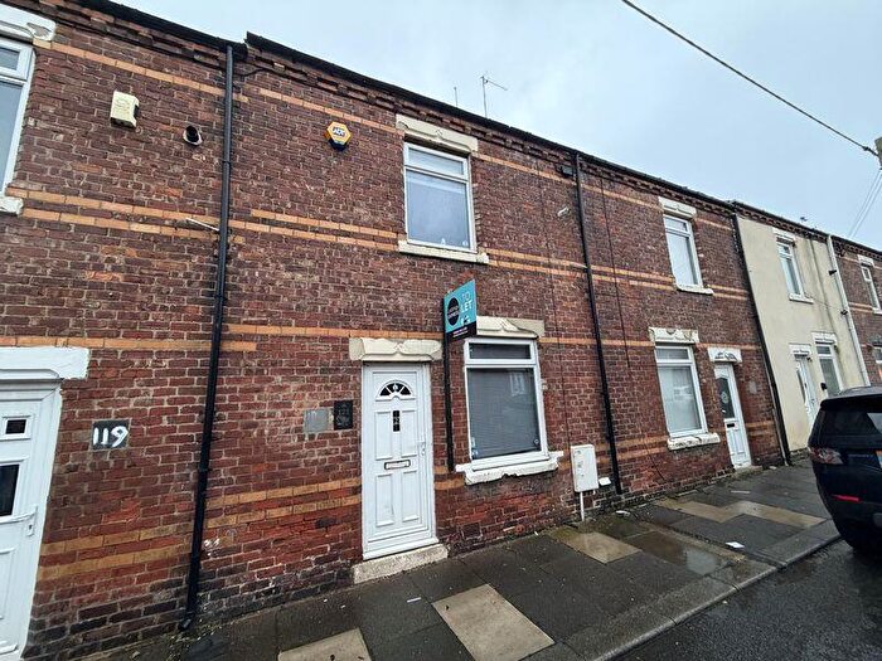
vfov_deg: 85.7
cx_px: 441
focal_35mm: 14
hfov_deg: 102.1
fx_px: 357
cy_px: 330
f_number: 2.2
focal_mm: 2.22
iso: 320
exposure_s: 1/78
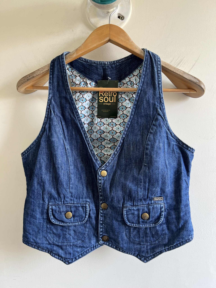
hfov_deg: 53.1
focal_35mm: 26
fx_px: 216
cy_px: 144
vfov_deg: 67.3
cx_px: 108
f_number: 1.5
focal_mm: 5.7
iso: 100
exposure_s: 1/121
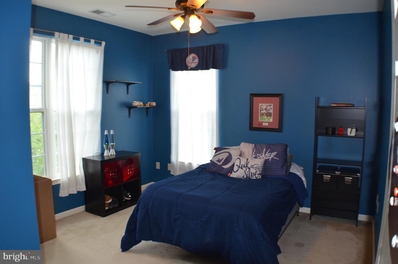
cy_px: 132
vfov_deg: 36.7
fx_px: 397
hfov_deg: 53.2
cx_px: 199
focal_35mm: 36
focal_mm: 24
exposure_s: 1/80
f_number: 4
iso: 400
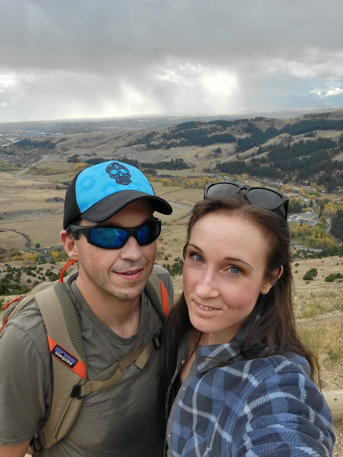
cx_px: 172
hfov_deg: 54.9
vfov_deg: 69.4
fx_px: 330
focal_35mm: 25
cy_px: 228
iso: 50
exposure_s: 1/381
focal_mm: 3.3
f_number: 2.2
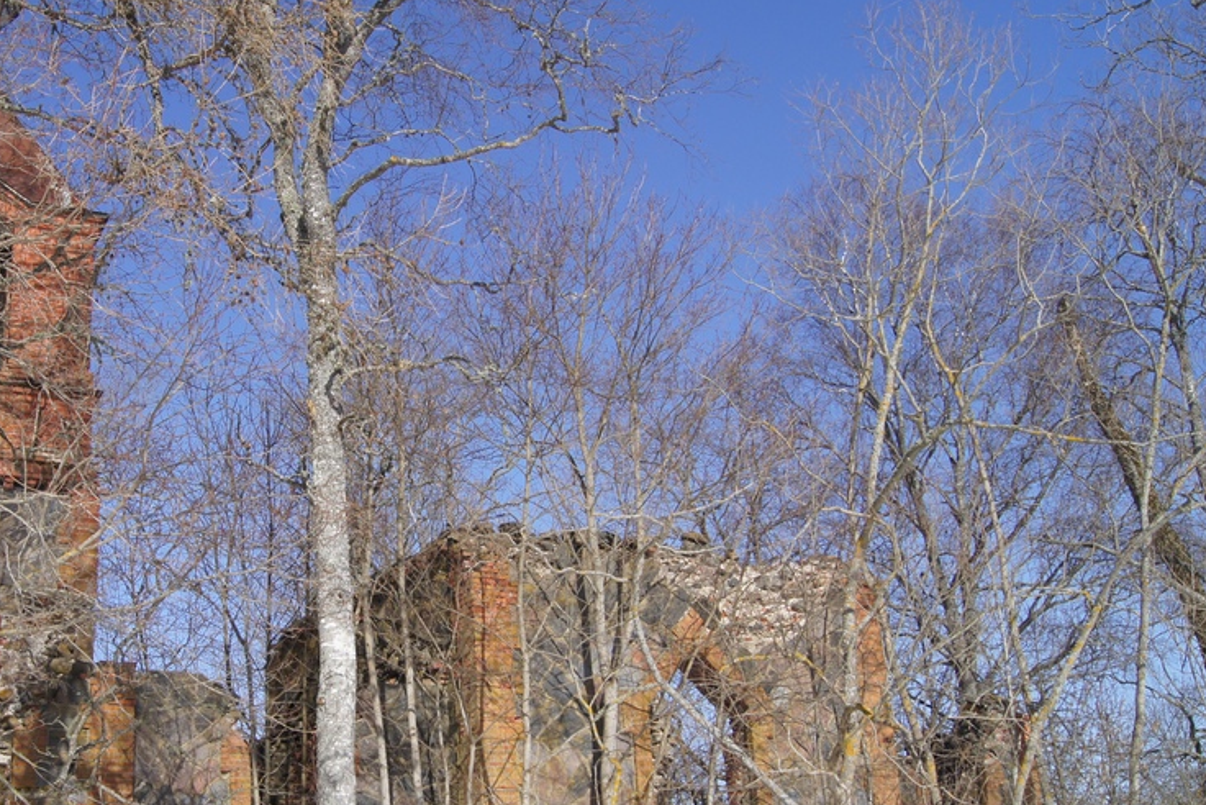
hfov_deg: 43.7
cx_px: 382
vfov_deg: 30.4
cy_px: 495
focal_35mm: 44
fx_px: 1474
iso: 100
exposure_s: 1/200
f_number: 10
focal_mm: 18
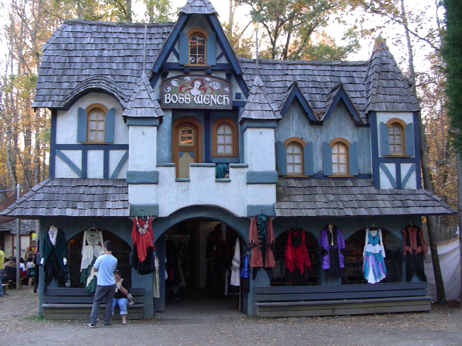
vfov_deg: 36.8
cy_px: 176
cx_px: 227
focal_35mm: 39
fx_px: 521
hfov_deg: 47.9
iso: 88
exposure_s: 1/30
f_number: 3.5
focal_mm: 6.3
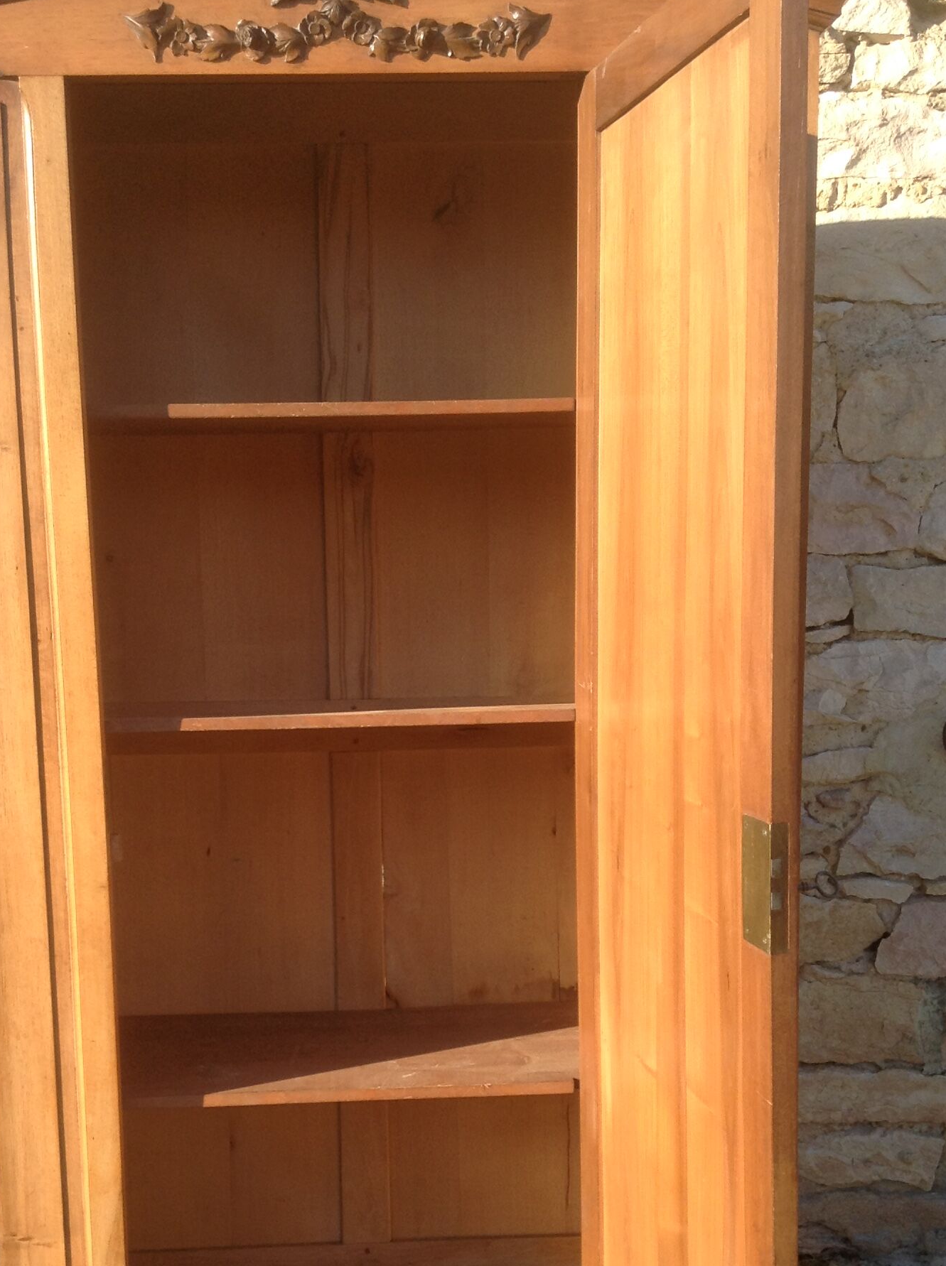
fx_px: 1754
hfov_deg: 30.2
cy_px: 813
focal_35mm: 48
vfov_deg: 39.4
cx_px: 419
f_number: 2.4
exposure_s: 1/325
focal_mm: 3.3
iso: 25
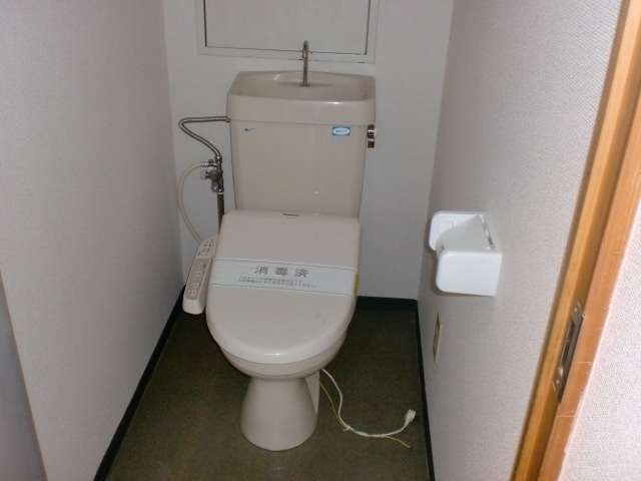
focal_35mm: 35
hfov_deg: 52.6
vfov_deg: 40.7
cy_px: 240
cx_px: 320
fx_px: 648
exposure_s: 1/40
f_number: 3.1
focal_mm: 6.3
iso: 400
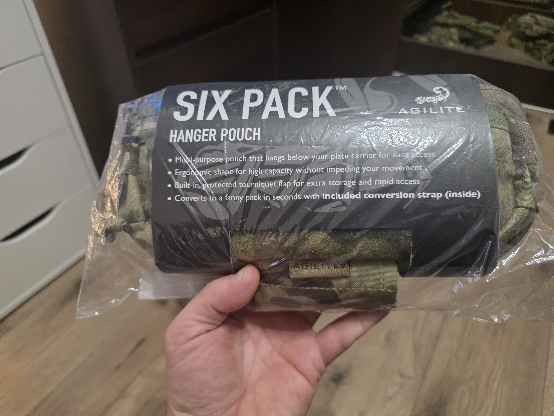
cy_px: 208
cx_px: 277
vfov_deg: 58.9
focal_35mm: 23
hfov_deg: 73.9
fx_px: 368
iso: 1000
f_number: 1.7
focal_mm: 6.3
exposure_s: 1/100
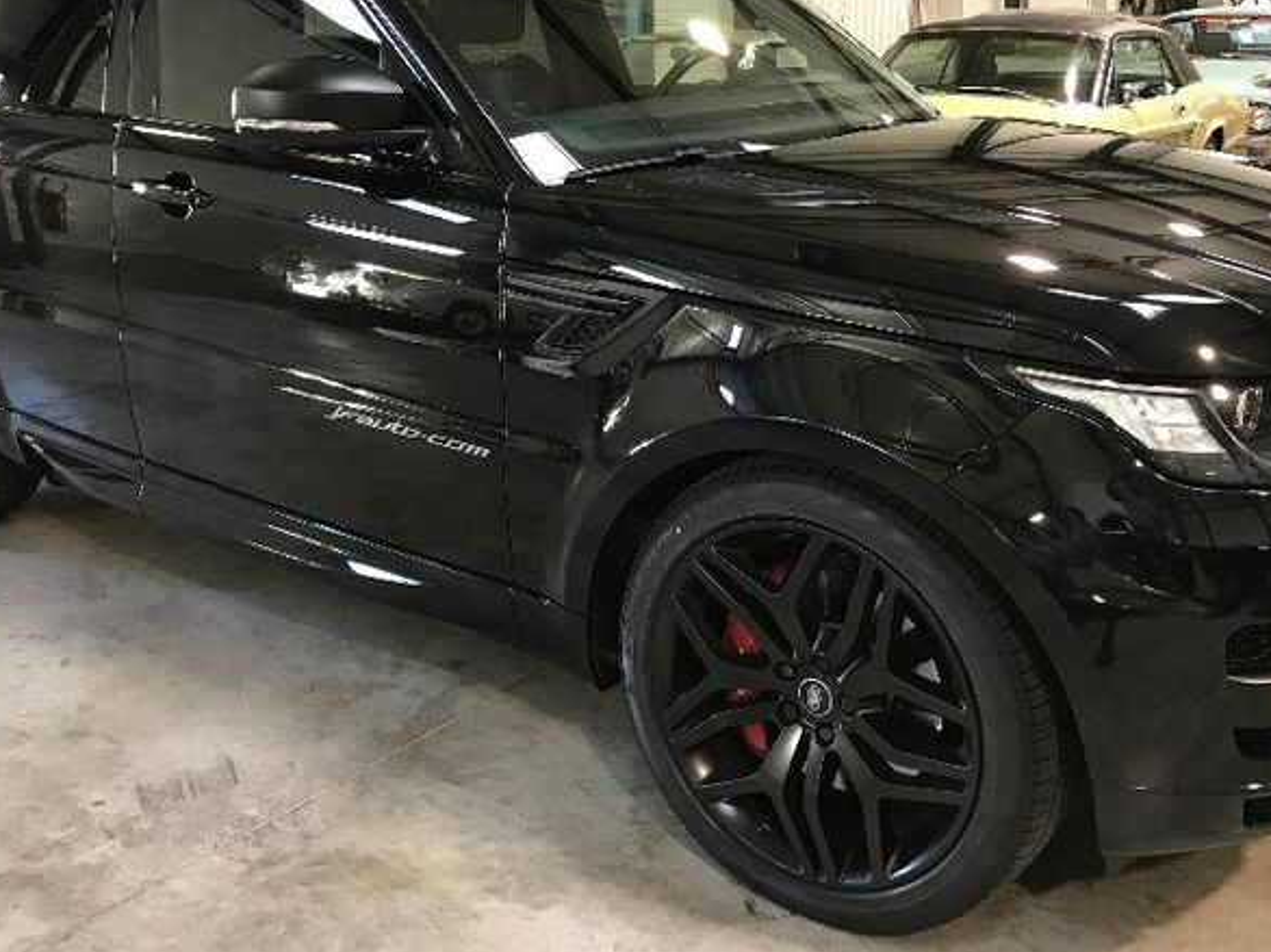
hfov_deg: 47.9
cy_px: 332
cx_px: 651
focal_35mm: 39
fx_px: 1431
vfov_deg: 36.5
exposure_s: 1/17
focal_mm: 3.99
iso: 50
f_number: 1.8
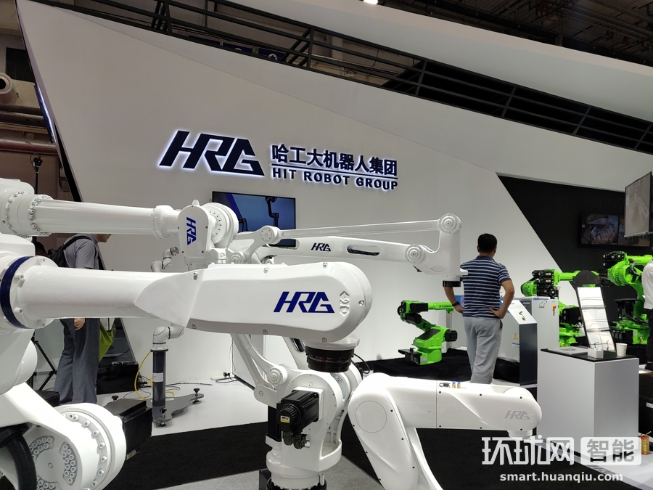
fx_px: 566
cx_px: 326
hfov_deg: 60.0
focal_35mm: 30
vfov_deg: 46.8
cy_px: 245
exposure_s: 1/261
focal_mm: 4.35
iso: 50
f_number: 1.8
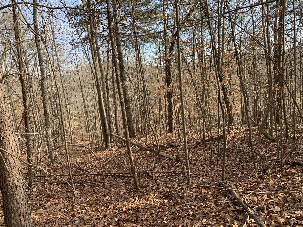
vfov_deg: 53.1
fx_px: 228
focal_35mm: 26
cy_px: 114
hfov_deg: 67.3
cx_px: 152
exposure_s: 1/271
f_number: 1.8
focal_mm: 4.25
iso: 25
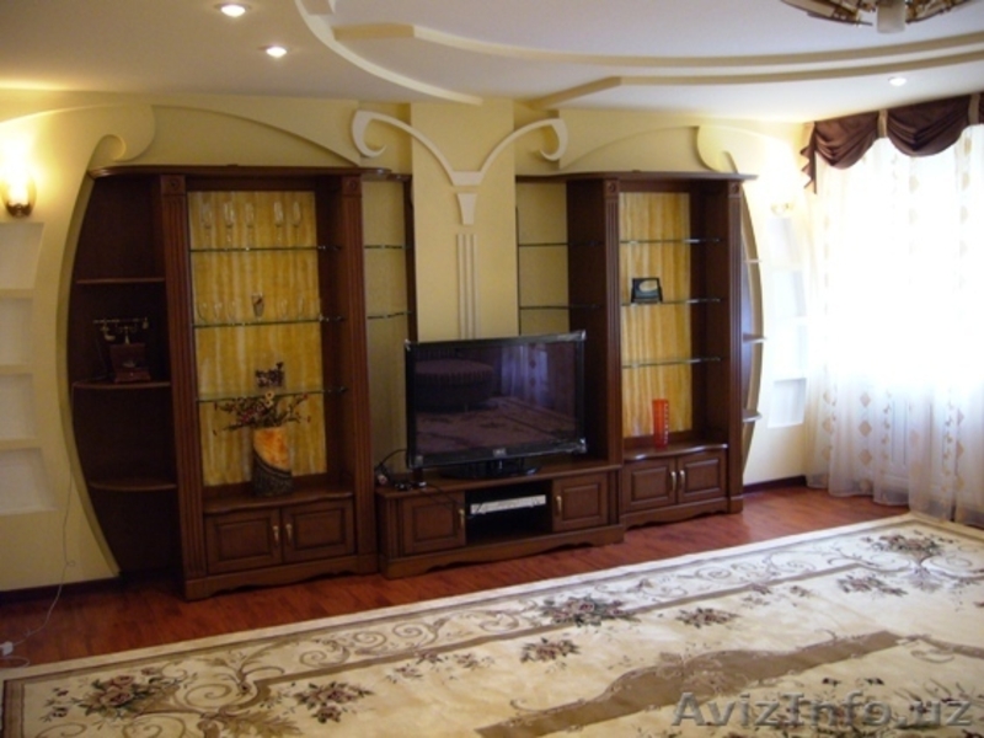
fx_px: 995
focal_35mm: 35
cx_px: 492
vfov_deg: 40.7
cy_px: 369
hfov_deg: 52.6
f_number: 2.8
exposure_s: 1/15
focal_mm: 5.8
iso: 125
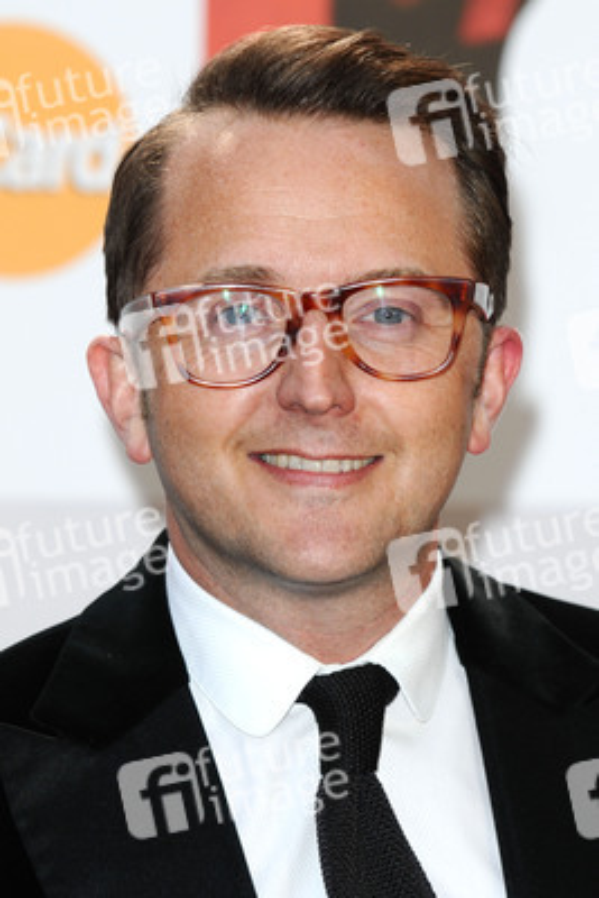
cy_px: 449
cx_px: 300
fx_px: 6171
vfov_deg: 8.3
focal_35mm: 248
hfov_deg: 5.6
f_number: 4.5
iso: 320
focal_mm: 165
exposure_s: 1/200
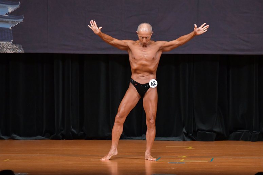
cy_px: 88
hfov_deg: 7.2
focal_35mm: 285
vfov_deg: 4.8
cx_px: 132
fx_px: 2081
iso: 5000
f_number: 5.6
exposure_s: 1/400
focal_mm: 190
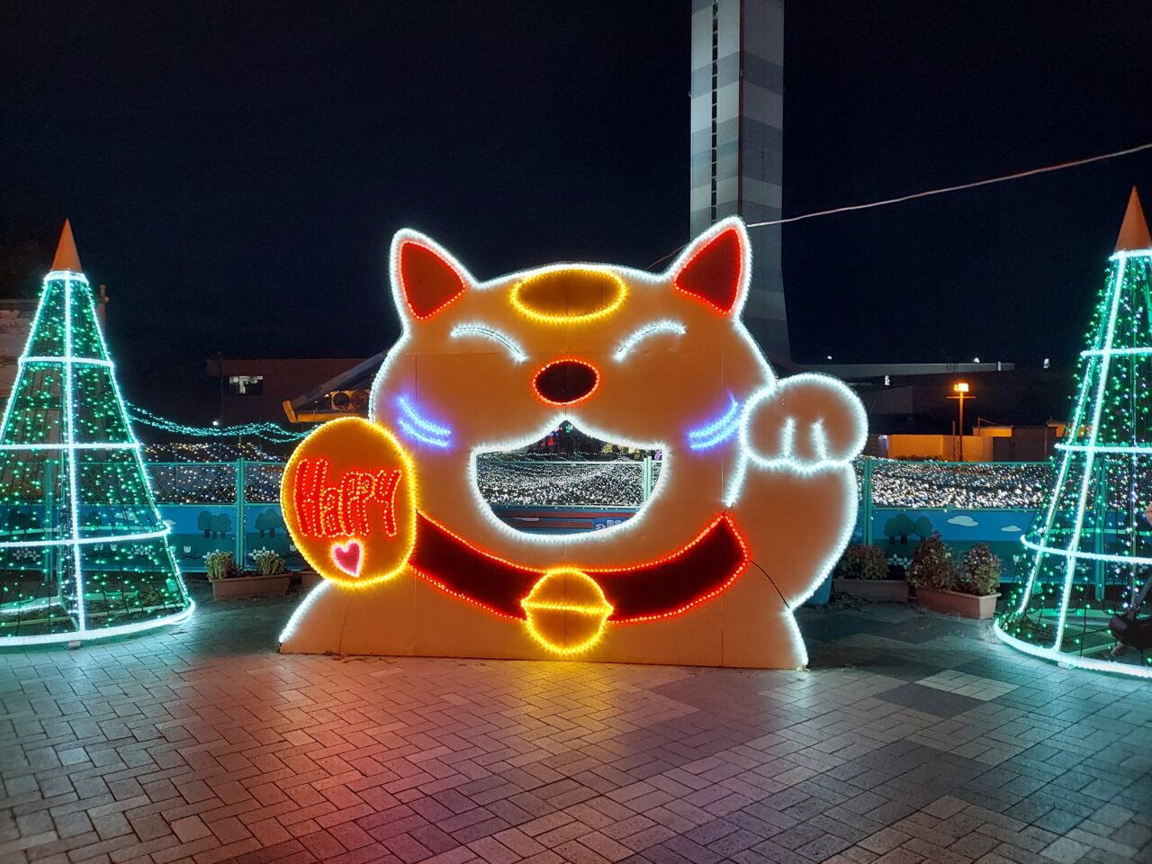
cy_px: 432
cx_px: 576
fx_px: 832
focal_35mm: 25
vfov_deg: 54.9
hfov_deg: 69.4
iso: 320
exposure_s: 1/60
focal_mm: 4.6
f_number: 2
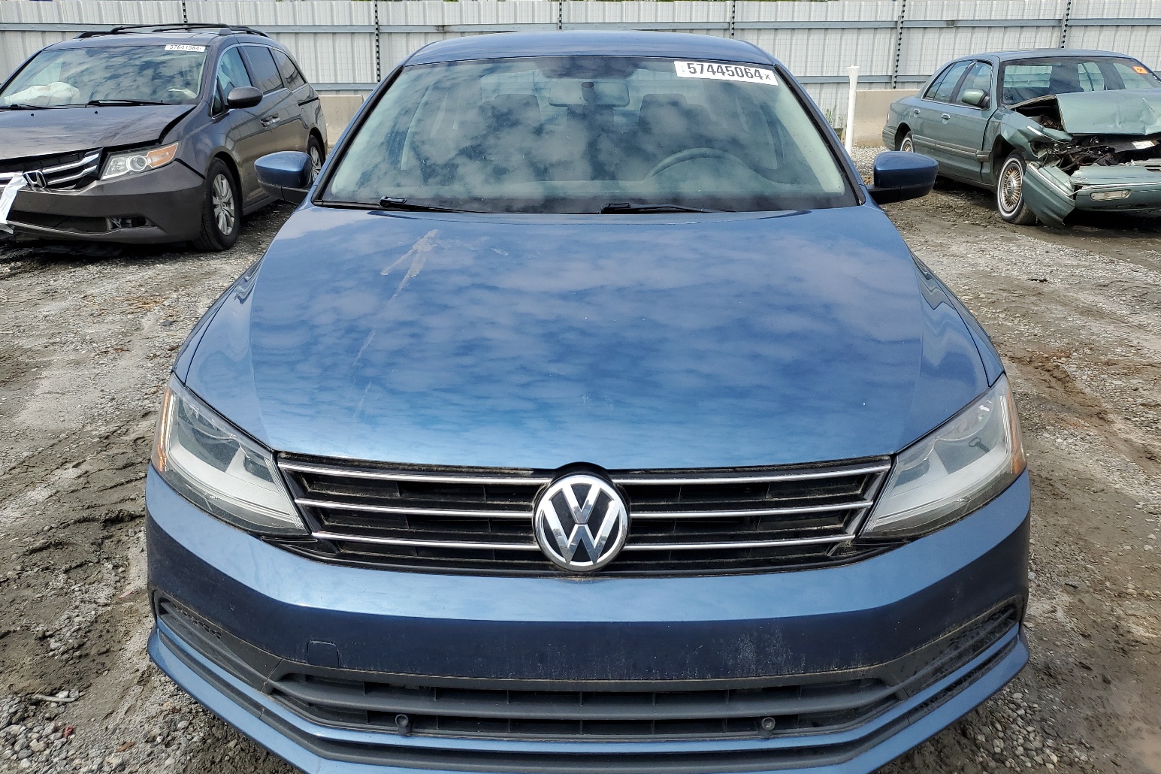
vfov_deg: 46.4
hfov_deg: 65.5
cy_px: 401
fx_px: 903
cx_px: 588
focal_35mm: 28
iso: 50
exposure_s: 1/2500
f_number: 1.5
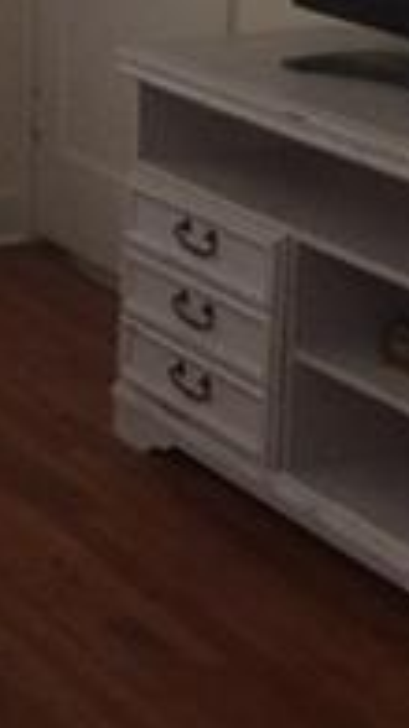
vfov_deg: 17.3
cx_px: -219
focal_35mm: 124
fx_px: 2395
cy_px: 260
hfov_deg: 9.5
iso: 250
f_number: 2.2
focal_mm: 4.15
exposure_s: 1/30
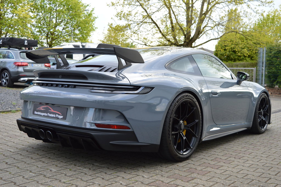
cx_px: 140
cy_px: 94
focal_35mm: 44
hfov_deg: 45.0
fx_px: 339
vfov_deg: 30.8
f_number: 5.6
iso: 250
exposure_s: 1/125
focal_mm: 29
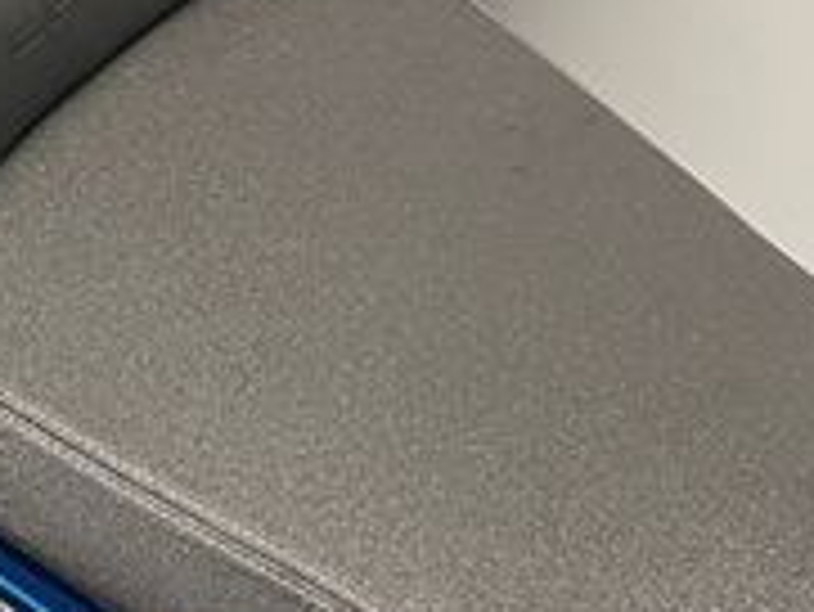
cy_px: -194
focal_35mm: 92
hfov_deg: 19.6
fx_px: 2165
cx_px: -243
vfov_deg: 15.3
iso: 160
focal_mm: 5.1
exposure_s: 1/50
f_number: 1.6
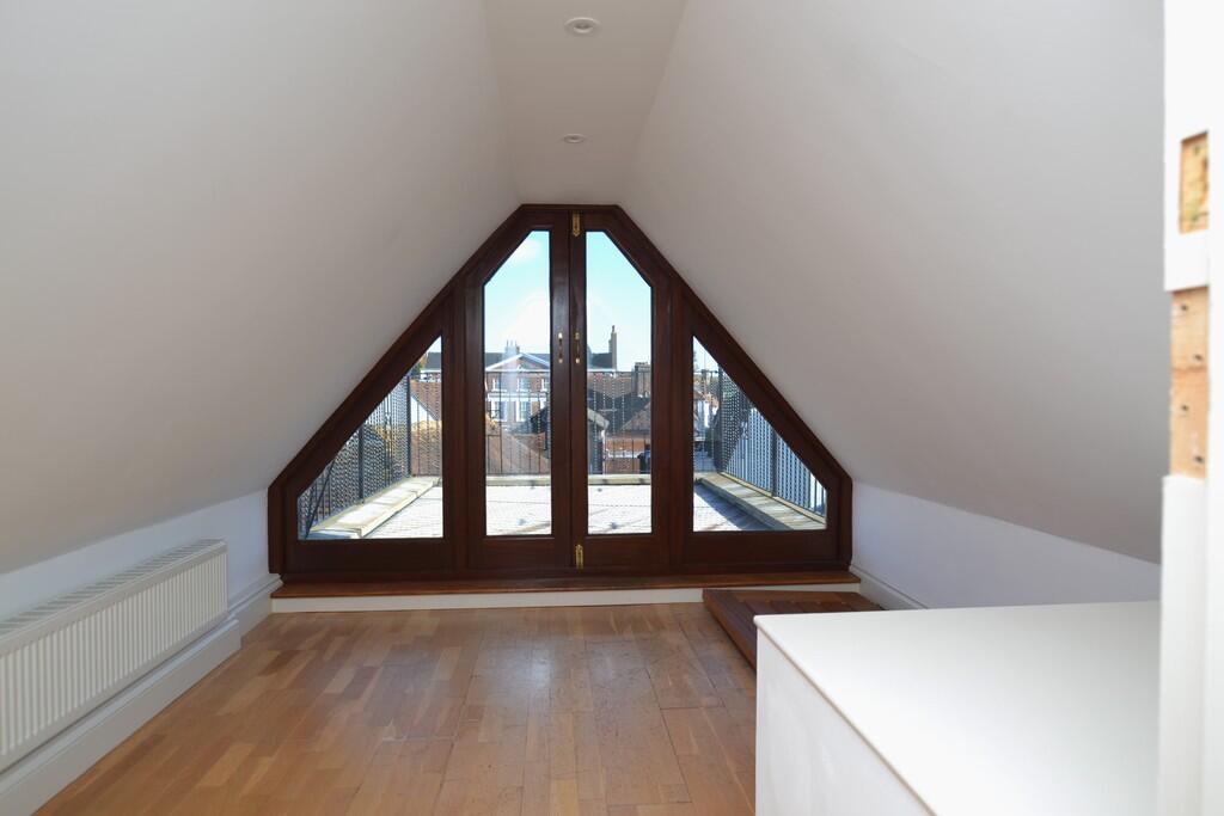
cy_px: 408
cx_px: 612
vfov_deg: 59.5
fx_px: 714
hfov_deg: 81.2
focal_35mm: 21
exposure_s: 1/125
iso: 125
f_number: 5.6
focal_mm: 14
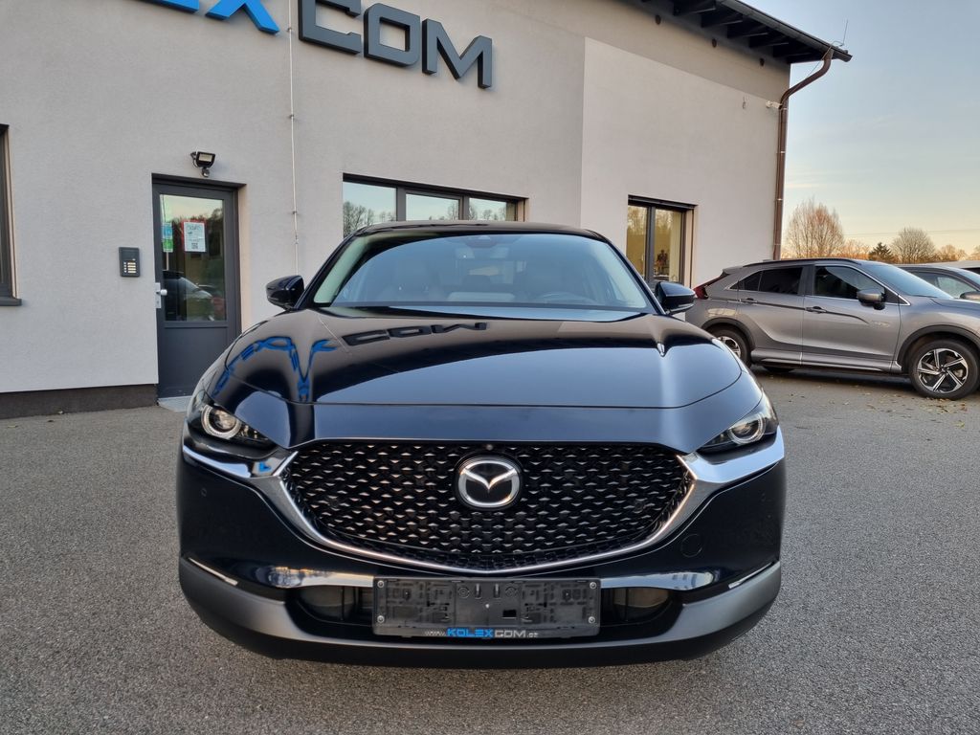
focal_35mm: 26
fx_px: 736
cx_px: 490
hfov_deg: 67.3
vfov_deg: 53.1
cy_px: 368
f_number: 1.8
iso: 50
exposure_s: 1/100
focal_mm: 5.4
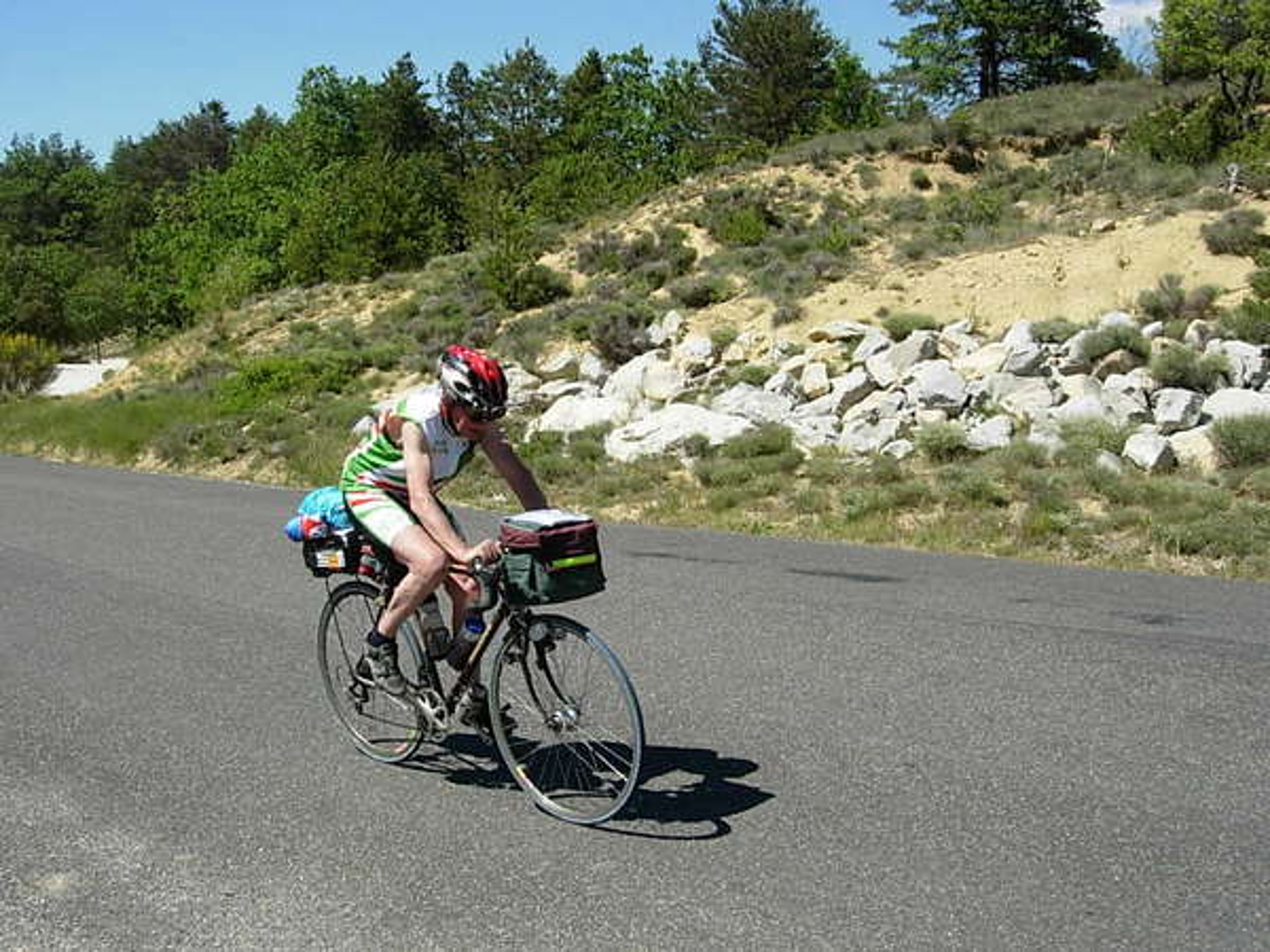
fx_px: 1394
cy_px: 476
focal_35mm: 38
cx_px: 635
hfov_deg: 49.0
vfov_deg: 37.7
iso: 79
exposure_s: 1/683
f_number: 4.8
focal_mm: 7.8
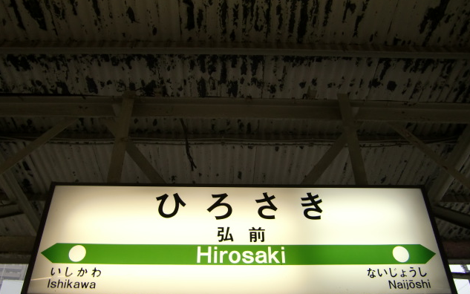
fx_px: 384
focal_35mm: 30
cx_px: 235
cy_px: 167
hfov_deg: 62.9
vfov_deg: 41.8
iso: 64
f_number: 2.6
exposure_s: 1/60
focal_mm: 4.9
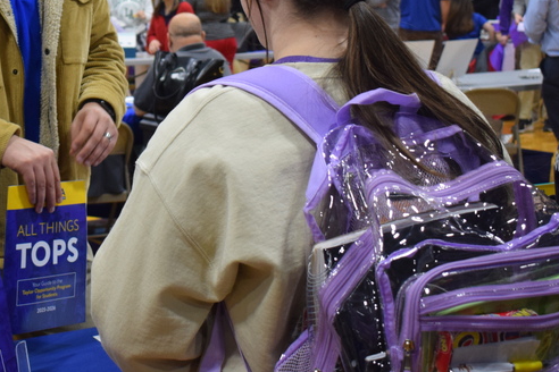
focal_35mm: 78
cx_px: 108
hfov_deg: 25.5
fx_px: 1212
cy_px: 1
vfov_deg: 17.1
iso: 1000
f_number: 4
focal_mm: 25
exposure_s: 1/60
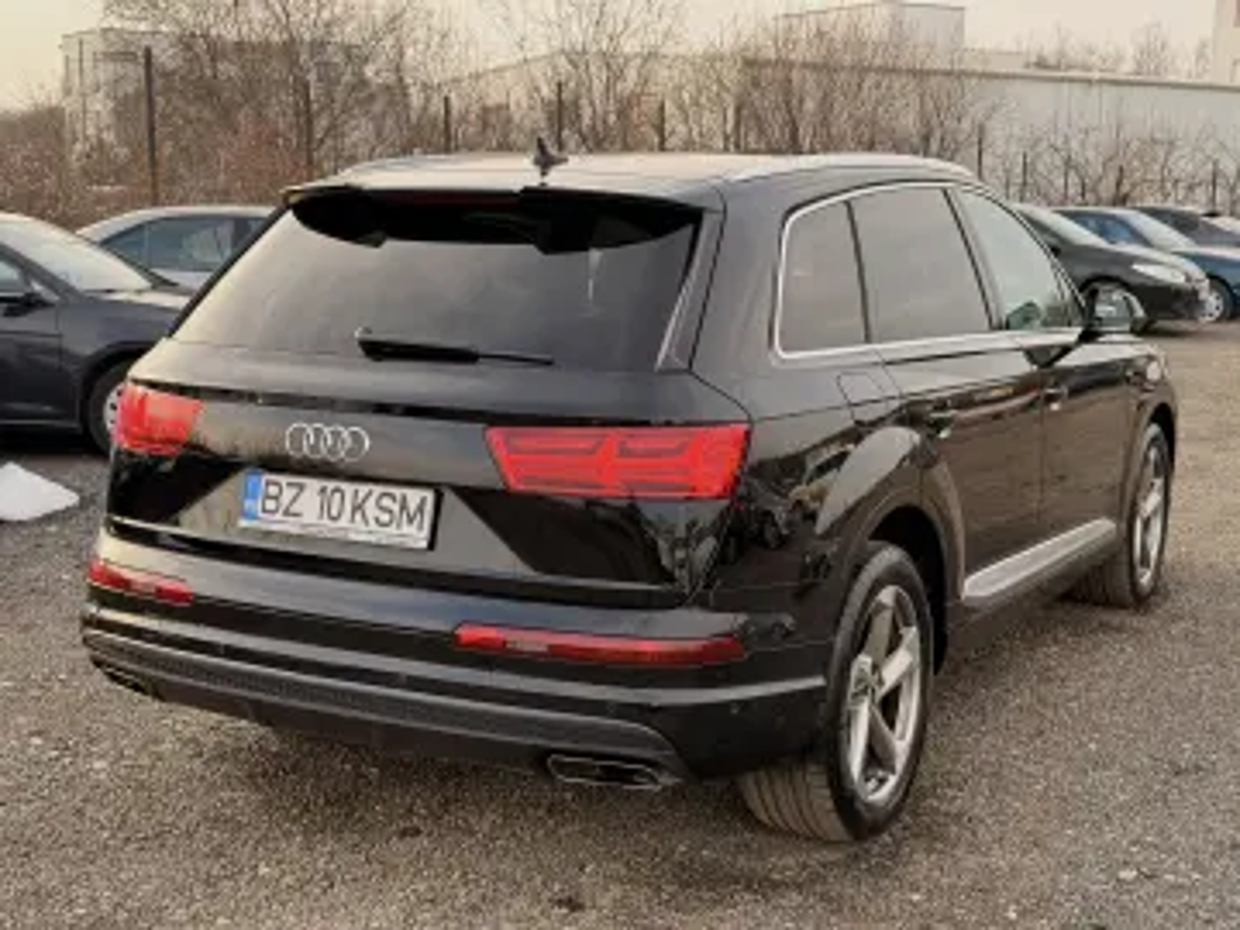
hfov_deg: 39.7
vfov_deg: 30.3
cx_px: 620
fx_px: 1719
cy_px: 465
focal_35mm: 48
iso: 64
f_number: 1.78
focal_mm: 6.76
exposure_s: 1/534
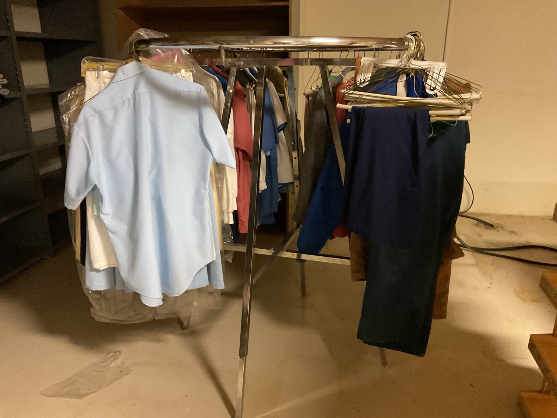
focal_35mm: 29
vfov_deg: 48.2
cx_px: 278
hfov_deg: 61.7
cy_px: 209
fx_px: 467
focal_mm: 3
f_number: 1.8
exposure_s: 1/30
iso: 500
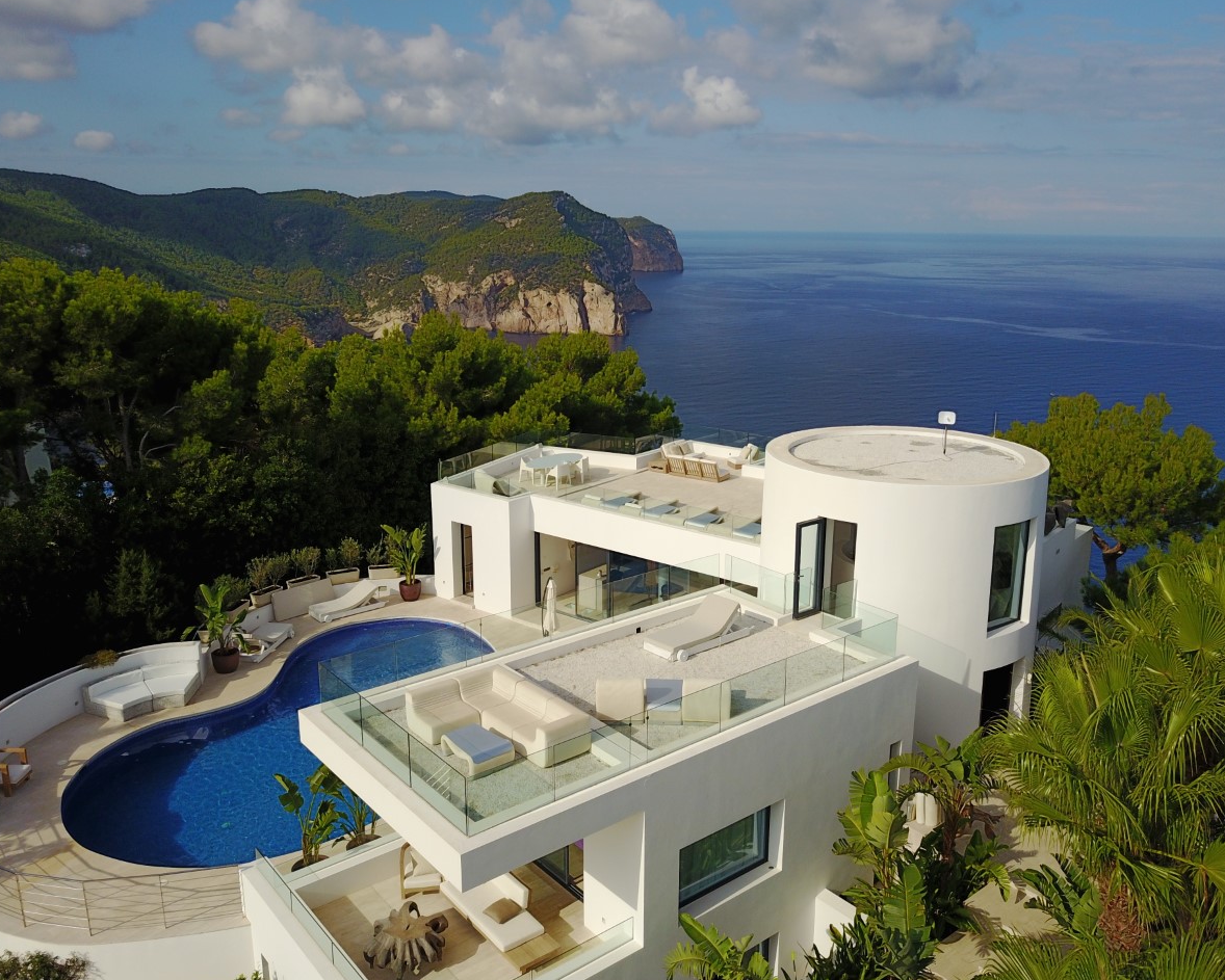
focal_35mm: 28
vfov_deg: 51.5
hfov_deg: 62.1
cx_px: 652
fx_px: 1015
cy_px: 481
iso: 100
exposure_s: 1/2336
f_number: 2.2
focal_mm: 4.7
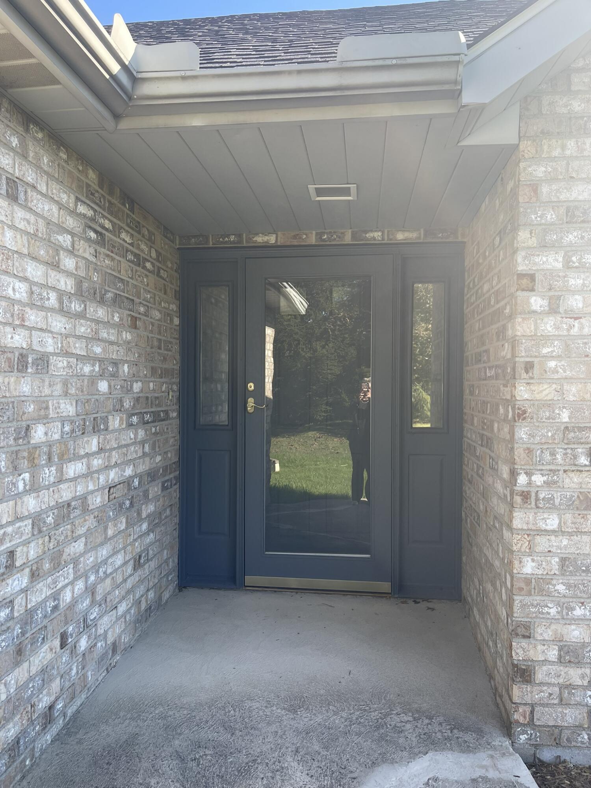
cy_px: 394
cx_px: 296
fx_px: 569
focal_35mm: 25
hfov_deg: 54.9
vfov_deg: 69.4
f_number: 1.6
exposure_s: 1/516
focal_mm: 5.1
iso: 32
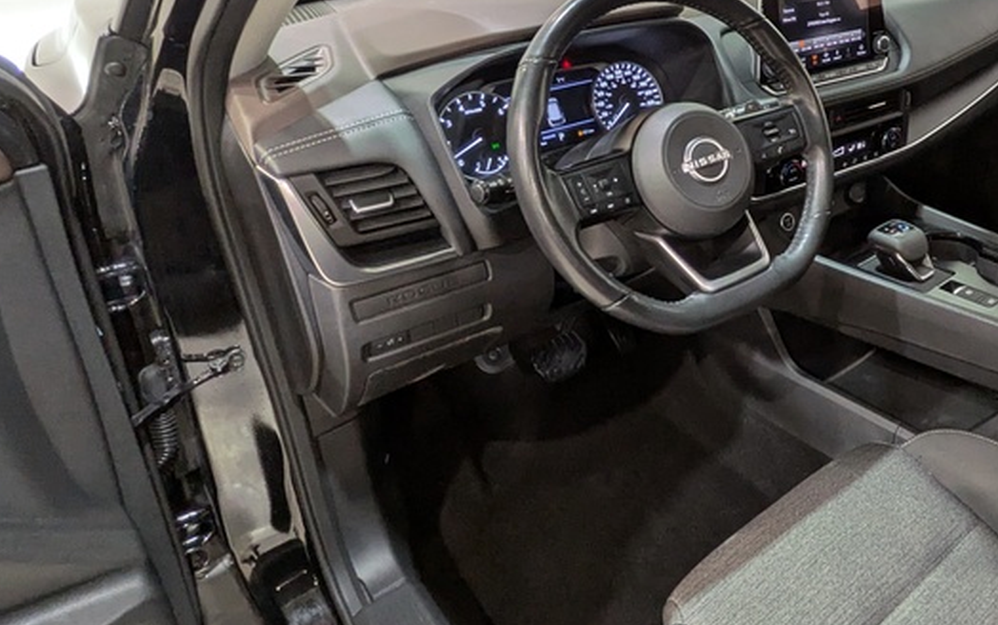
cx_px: 762
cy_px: 208
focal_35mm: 29
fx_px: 789
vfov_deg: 42.6
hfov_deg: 60.7
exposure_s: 1/50
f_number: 2.2
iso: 114
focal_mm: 1.83
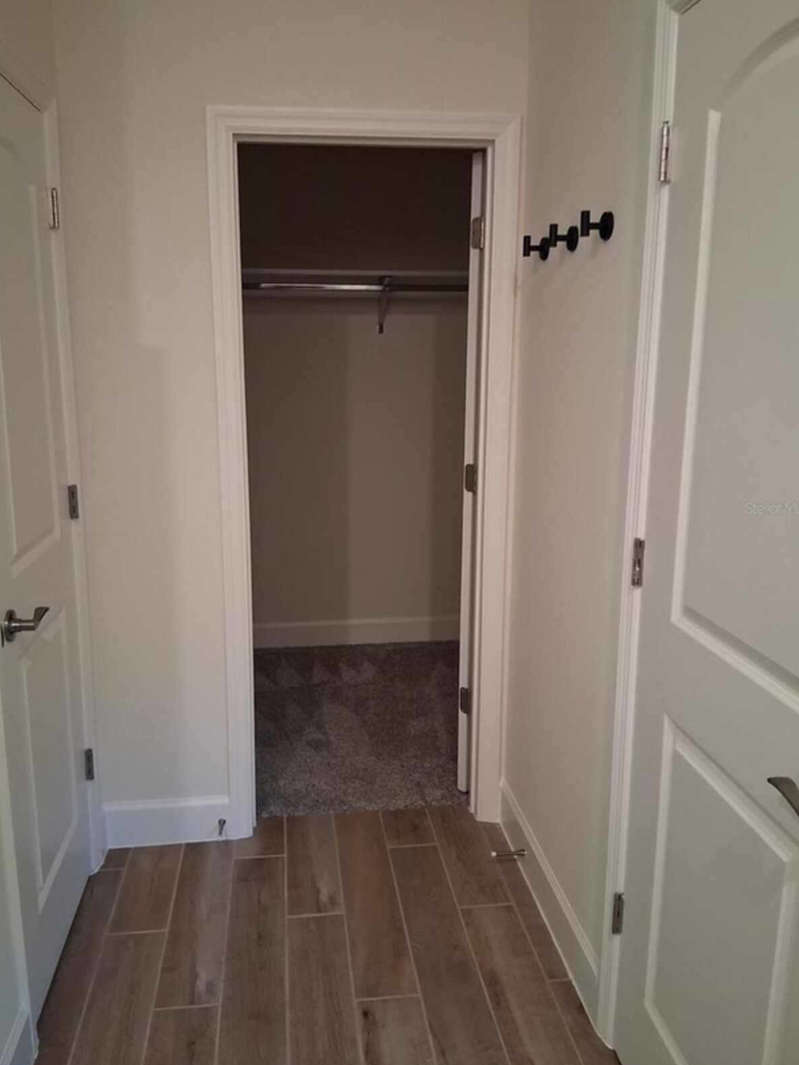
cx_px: 382
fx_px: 861
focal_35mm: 28
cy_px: 508
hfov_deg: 49.8
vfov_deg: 63.4
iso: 500
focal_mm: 3.98
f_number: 1.8
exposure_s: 1/40
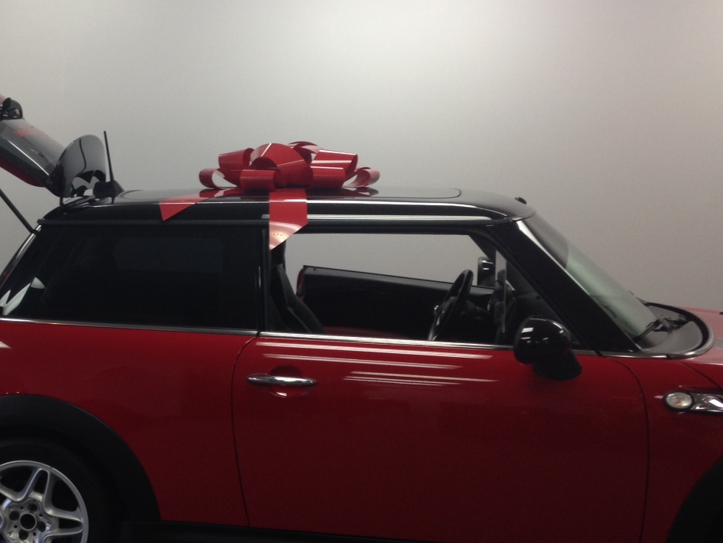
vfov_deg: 25.6
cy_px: 303
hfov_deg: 32.5
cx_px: 112
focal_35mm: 57
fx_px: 1191
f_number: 2.4
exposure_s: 1/20
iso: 50
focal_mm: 4.12
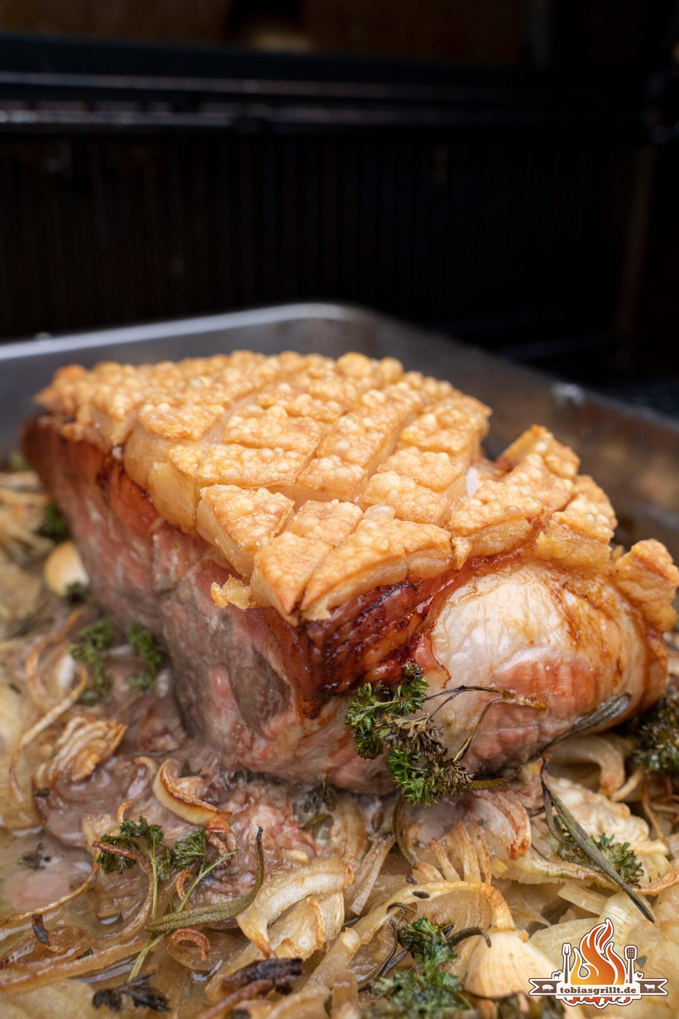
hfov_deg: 37.9
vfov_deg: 54.4
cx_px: 340
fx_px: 990
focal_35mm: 35
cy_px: 510
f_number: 6.3
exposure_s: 1/100
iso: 1250
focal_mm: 35
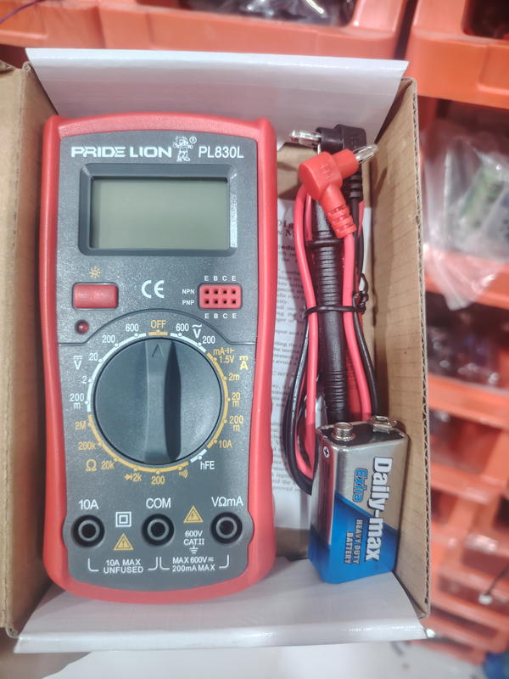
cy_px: 340
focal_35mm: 24
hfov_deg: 56.8
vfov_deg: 71.6
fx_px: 471
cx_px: 254
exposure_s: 1/33.3
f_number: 1.75
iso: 1759
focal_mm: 5.25
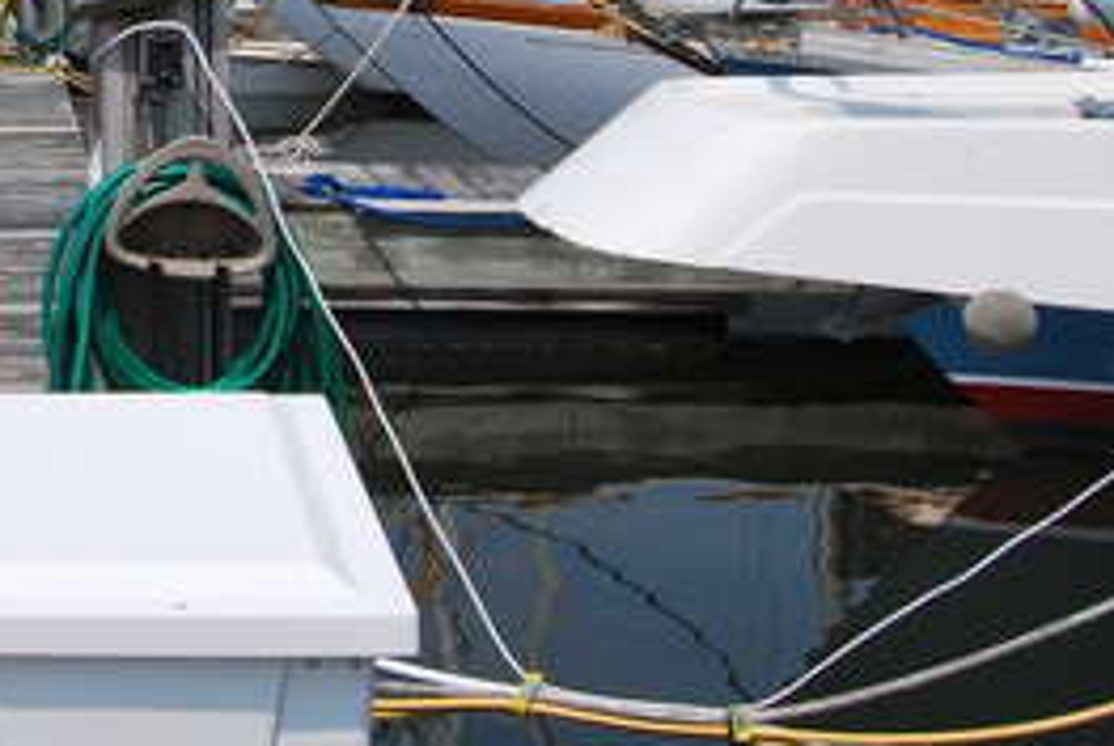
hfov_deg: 22.8
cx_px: -220
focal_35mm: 82
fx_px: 2540
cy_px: -47
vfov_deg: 16.3
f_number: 11
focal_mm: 18
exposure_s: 1/500
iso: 200
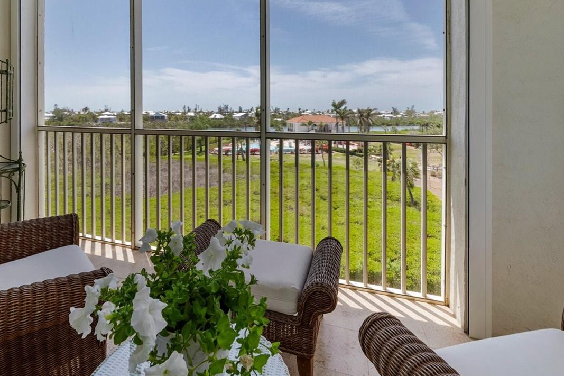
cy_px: 116
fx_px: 282
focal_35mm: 18
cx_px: 249
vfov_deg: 65.0
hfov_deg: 89.6
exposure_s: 1/80
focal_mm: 12
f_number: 9
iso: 250
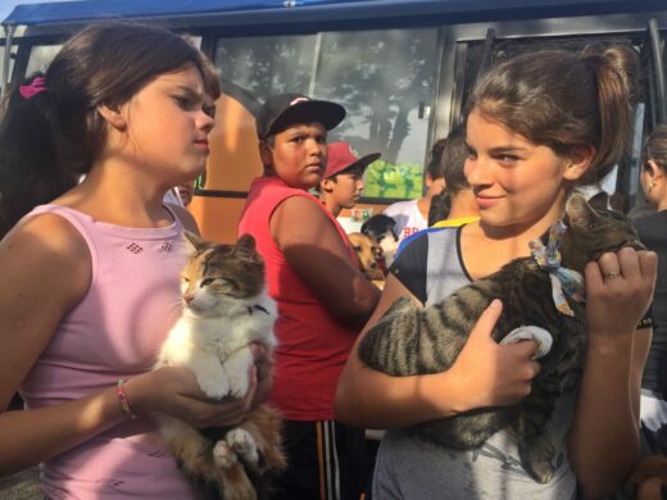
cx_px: 334
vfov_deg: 48.2
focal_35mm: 29
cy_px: 250
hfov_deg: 61.7
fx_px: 559
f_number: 2.2
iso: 32
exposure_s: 1/842
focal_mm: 4.15
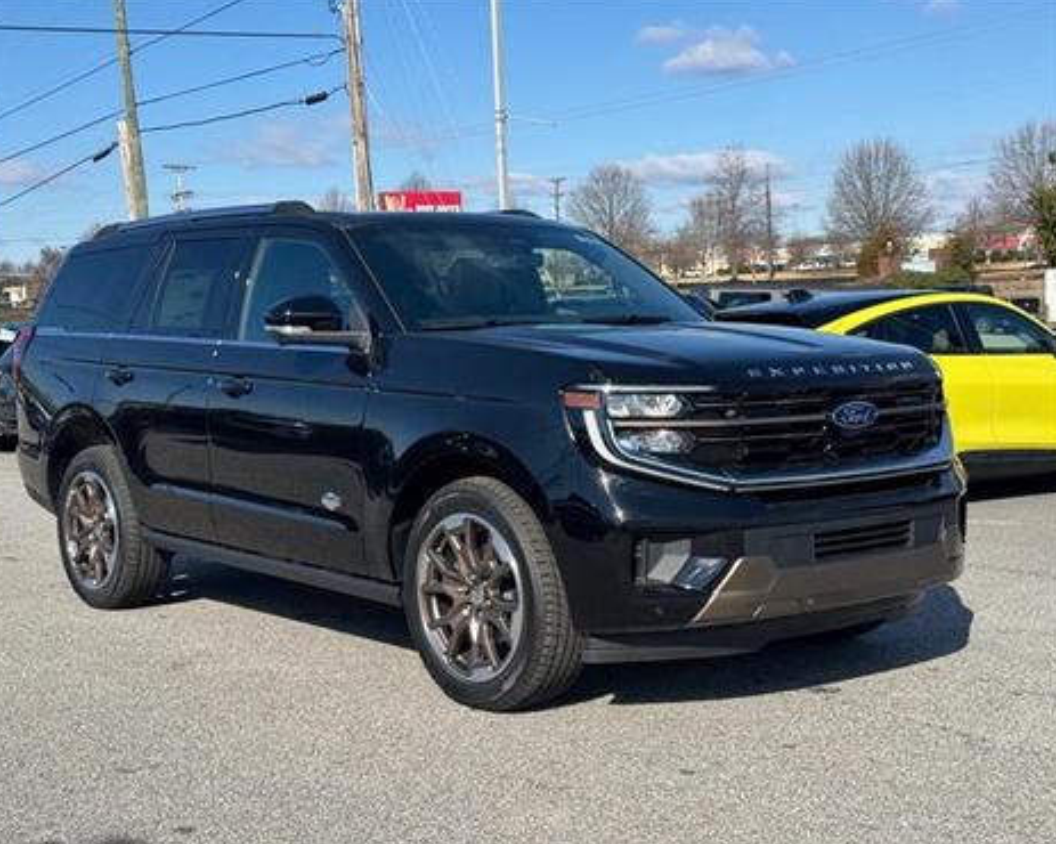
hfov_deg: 36.6
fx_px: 1593
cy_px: 424
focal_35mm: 51
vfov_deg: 29.7
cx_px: 486
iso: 64
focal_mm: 6.76
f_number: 1.78
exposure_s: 1/4608
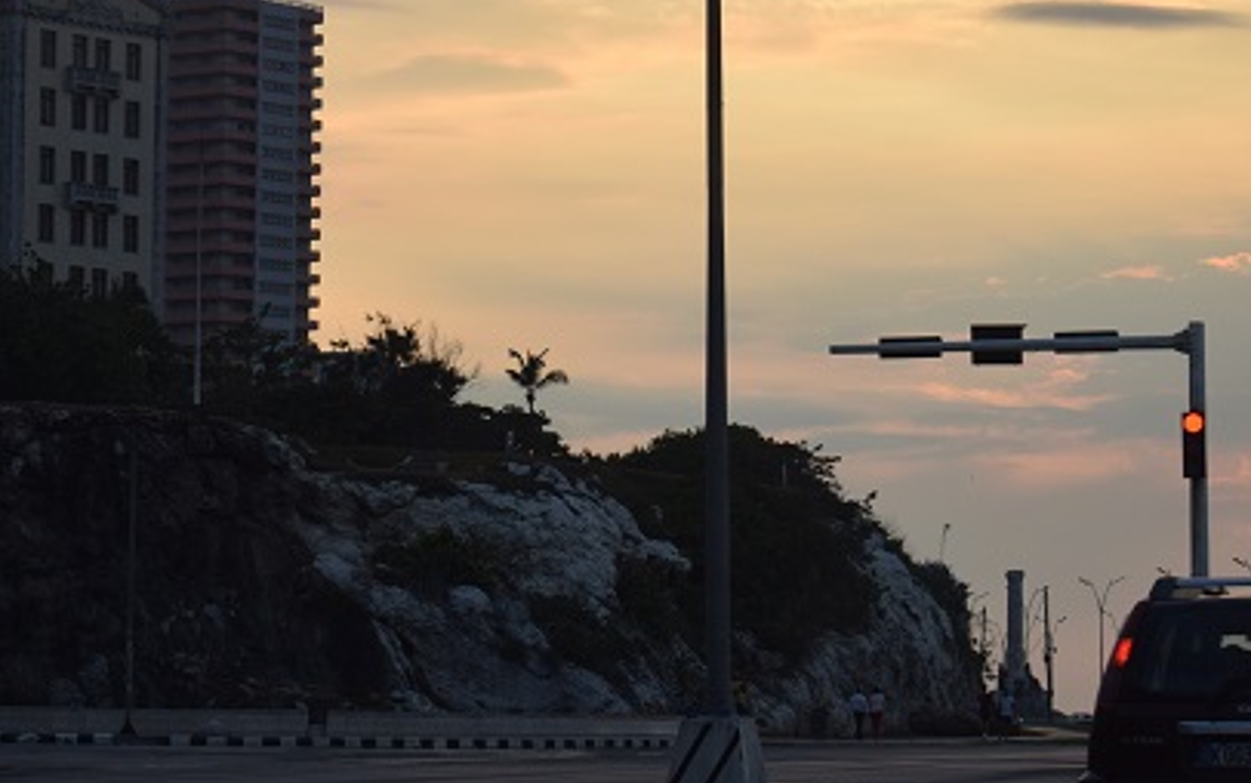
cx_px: 459
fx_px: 4941
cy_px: 305
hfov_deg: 14.4
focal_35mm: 145
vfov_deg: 9.1
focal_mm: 55
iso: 400
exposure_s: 1/640
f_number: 5.6
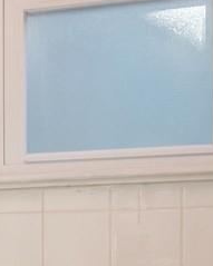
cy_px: 255
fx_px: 694
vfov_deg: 21.1
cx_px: -95
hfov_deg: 16.1
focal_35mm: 88
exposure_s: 1/80
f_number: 11
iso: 400
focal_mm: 14
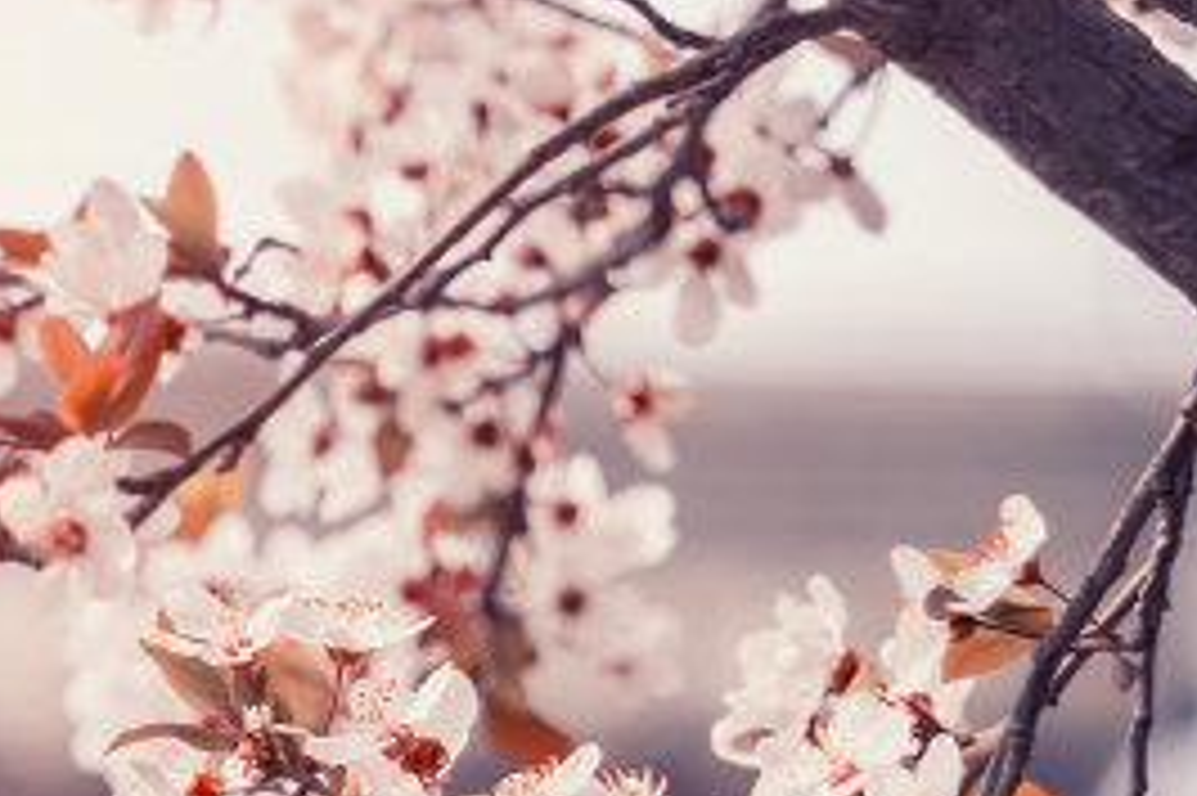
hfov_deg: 2.3
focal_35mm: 879
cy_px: 1351
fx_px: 29208
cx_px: -1917
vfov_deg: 1.6
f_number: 5.6
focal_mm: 146
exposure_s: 1/800
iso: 320
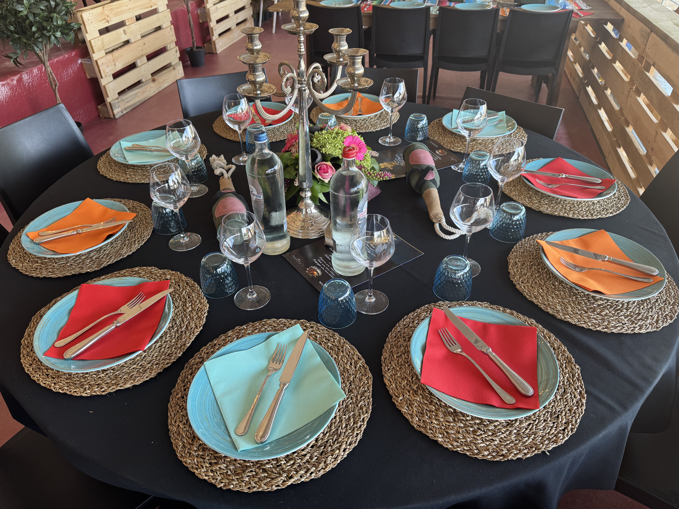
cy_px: 254
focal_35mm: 24
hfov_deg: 71.6
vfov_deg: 56.8
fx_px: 471
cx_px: 340
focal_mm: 6.76
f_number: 1.78
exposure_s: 1/100
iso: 100
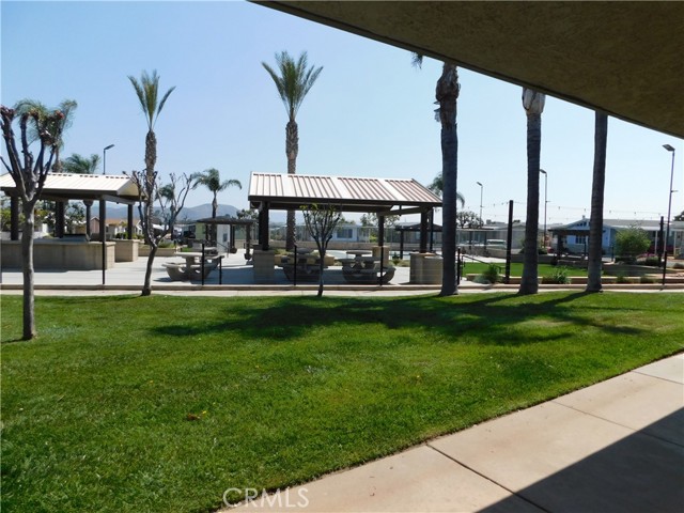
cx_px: 342
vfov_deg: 58.9
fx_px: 454
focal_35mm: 23
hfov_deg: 73.9
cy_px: 256
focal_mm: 4
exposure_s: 1/500
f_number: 6
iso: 125
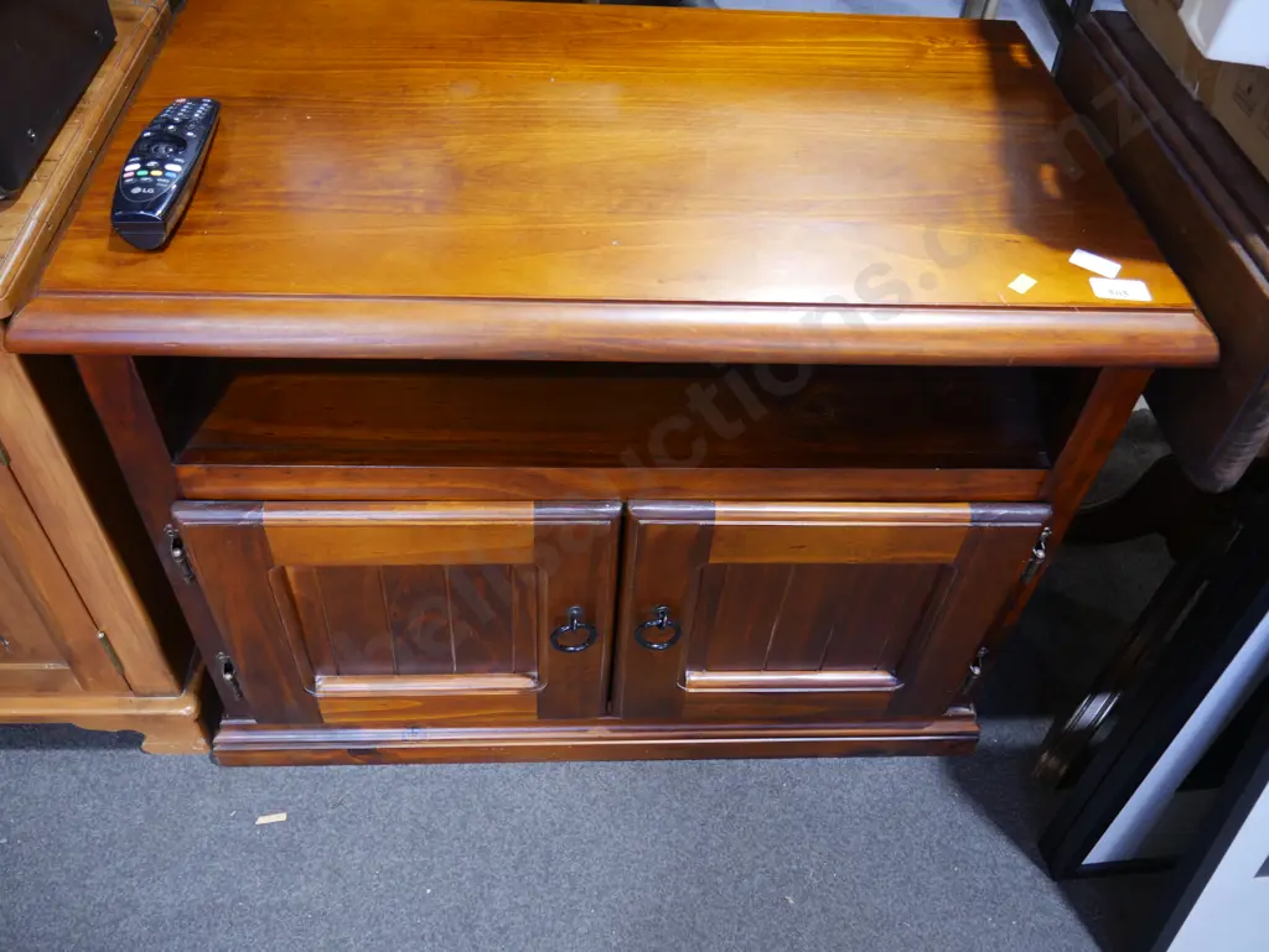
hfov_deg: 63.4
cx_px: 634
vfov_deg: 49.8
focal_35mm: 28
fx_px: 1027
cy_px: 476
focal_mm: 14
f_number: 3.5
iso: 500
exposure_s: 1/60
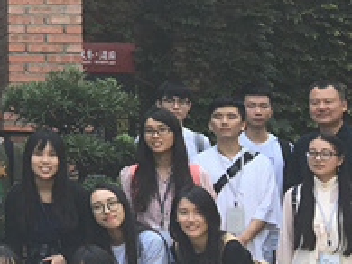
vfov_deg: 12.3
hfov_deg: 15.1
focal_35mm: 119
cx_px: -208
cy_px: 13
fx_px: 1209
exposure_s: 1/605
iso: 25
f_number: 2.2
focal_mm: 4.15
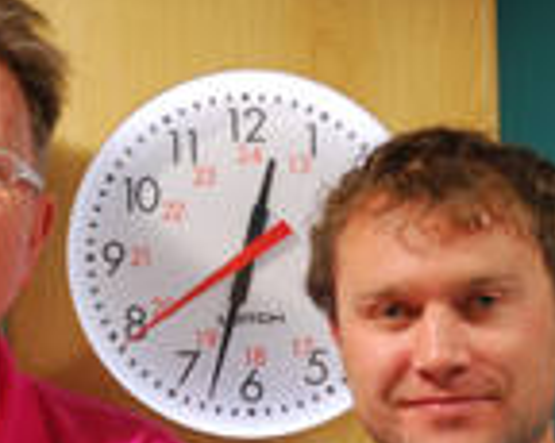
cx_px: 231
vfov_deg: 8.5
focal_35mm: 181
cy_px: 283
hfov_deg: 10.7
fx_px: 2971
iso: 400
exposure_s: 1/15
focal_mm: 44
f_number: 2.8
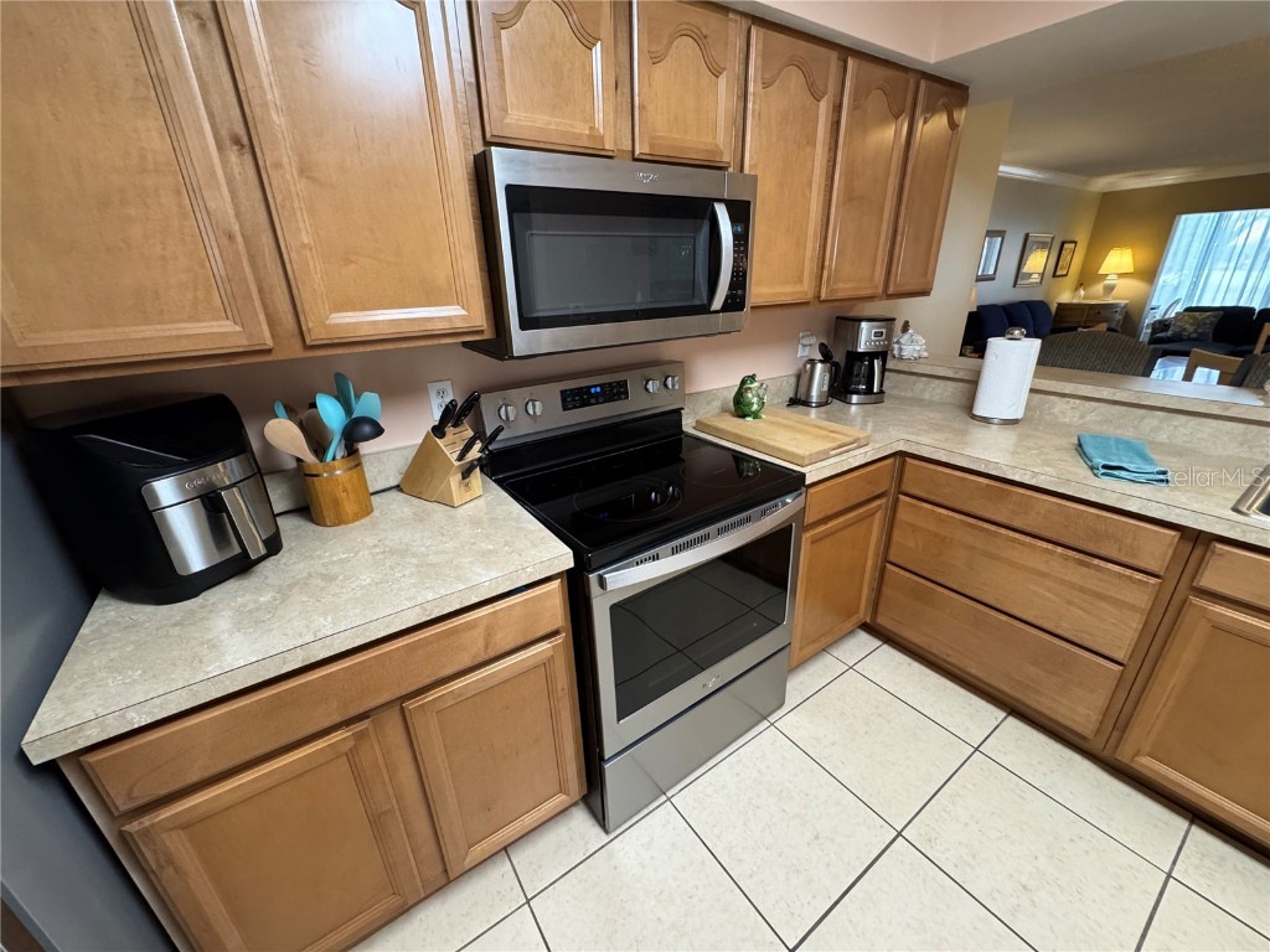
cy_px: 476
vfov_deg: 85.7
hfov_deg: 102.1
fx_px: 514
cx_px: 635
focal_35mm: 14
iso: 400
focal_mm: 2.22
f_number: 2.2
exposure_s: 1/60
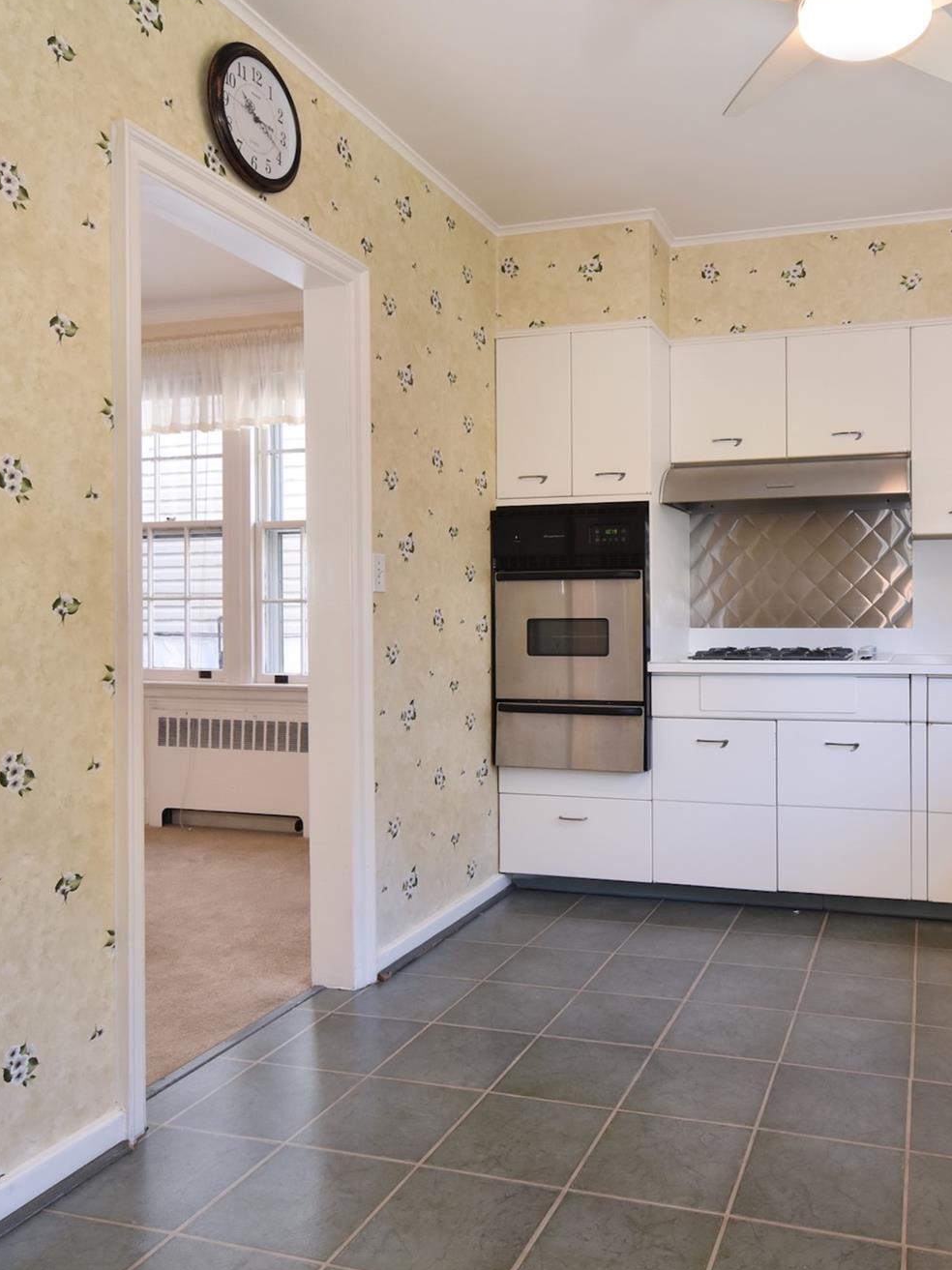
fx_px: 908
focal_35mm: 25
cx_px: 660
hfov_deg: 53.8
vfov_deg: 69.9
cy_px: 618
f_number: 8
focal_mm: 11
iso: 640
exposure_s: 1/30
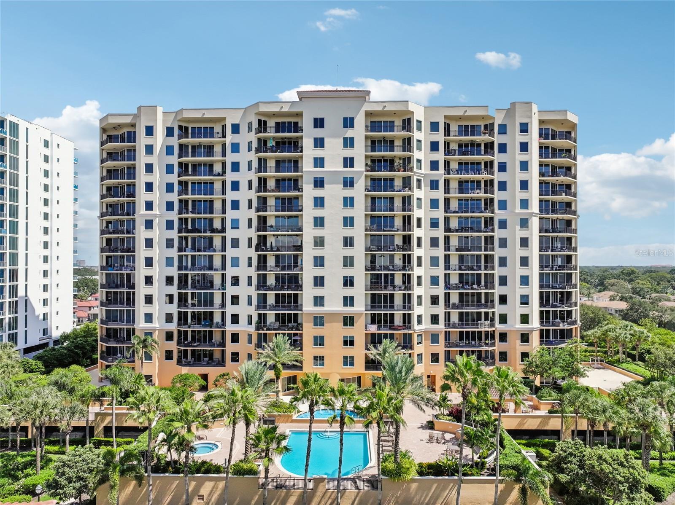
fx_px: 468
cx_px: 338
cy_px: 252
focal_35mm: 24
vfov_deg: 56.8
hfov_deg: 71.6
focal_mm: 12.3
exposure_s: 1/6400
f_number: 2.8
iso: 400
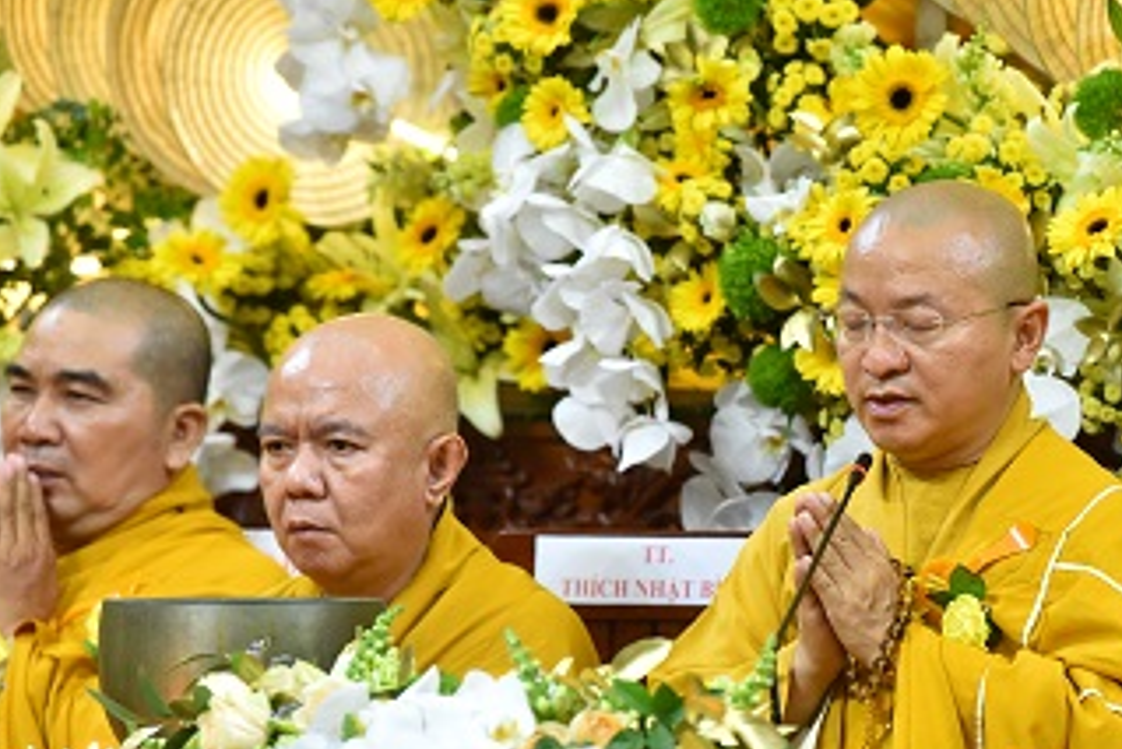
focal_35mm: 313
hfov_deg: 6.6
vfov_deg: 4.4
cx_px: 837
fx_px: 9759
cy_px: 452
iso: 2500
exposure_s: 1/160
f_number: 4
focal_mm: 200
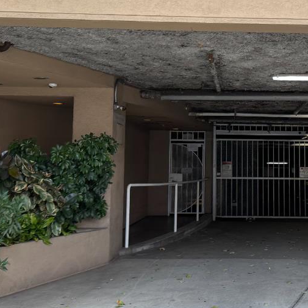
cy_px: 107
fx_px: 634
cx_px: 260
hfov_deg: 26.6
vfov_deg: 27.2
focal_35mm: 63
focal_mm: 6.76
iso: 64
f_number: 1.78
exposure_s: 1/120
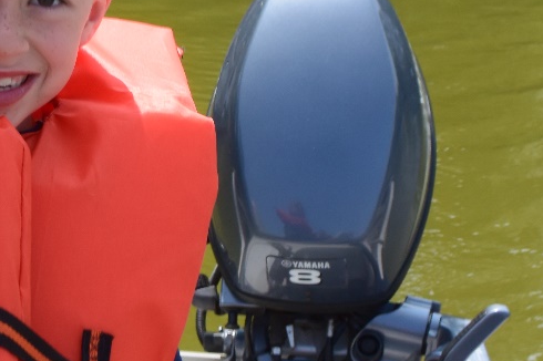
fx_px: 2020
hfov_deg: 15.0
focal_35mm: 134
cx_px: 0
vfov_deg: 10.2
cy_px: 109
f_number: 4.5
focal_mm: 15.3
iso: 160
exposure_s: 1/500
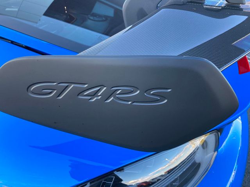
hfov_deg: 63.4
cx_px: 125
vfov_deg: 49.7
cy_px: 94
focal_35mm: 28
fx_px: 202
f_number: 1.8
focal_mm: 3.99
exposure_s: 1/121
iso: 80
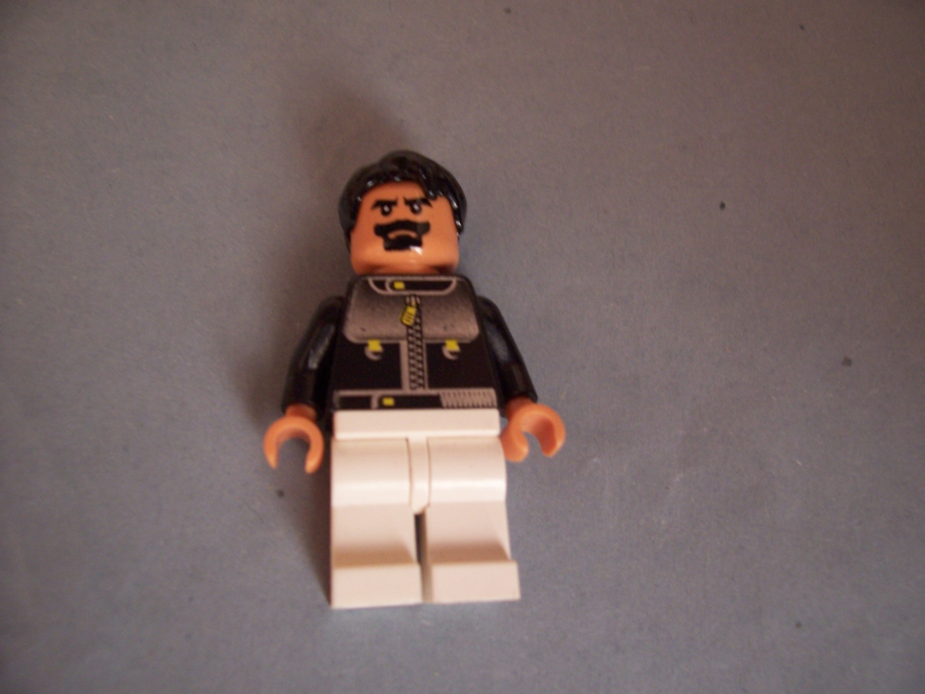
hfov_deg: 54.0
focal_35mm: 34
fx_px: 909
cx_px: 462
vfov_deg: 41.8
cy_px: 347
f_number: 2.7
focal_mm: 5.6
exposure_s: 1/15
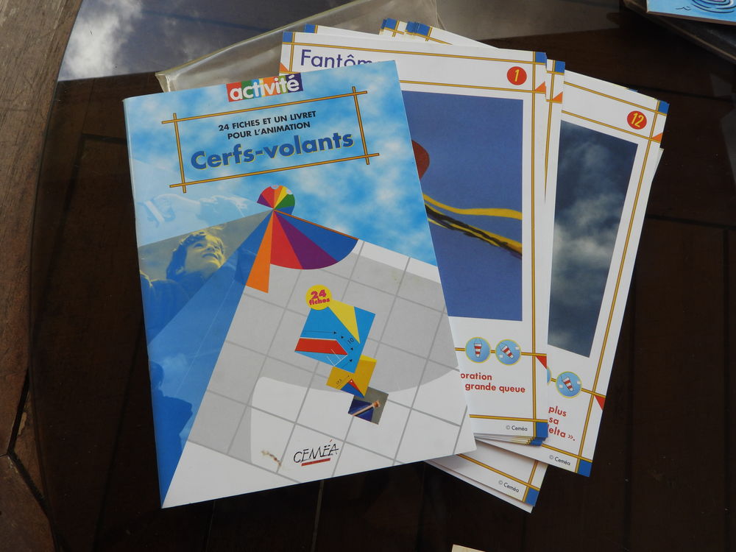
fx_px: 510
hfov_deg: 71.6
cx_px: 368
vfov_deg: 56.8
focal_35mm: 24
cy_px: 276
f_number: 5
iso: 110
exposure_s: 1/60
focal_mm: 4.3
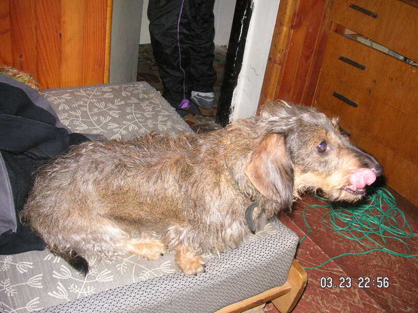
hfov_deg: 50.1
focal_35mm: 37
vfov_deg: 38.7
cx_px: 209
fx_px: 447
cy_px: 156
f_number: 2.8
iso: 160
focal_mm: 6.1
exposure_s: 1/45
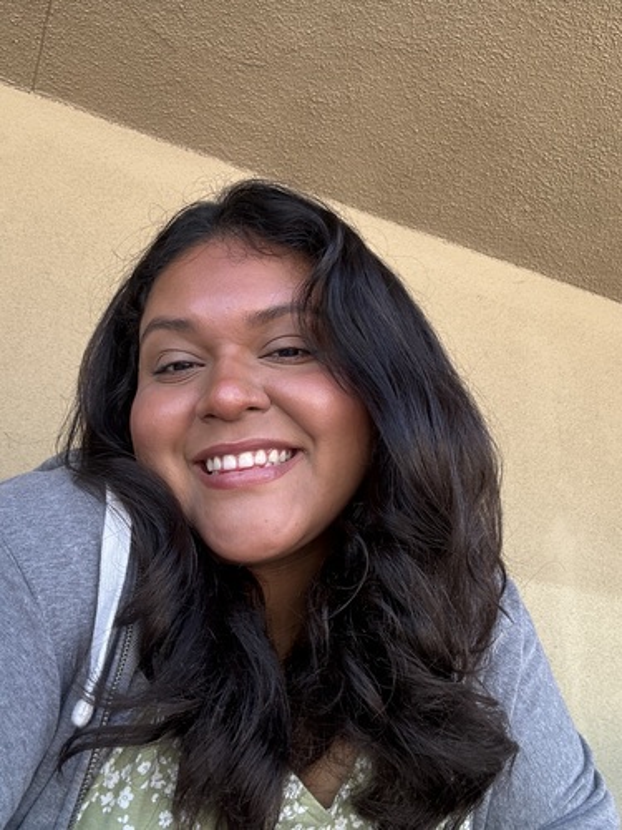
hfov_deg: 46.8
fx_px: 719
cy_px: 415
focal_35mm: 30
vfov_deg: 60.0
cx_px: 311
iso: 40
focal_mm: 2.69
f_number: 1.9
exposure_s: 1/121
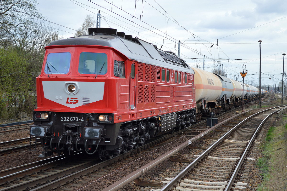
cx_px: 144
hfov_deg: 29.9
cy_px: 96
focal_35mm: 68
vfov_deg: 20.1
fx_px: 537
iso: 640
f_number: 5.3
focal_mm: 45
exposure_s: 1/500
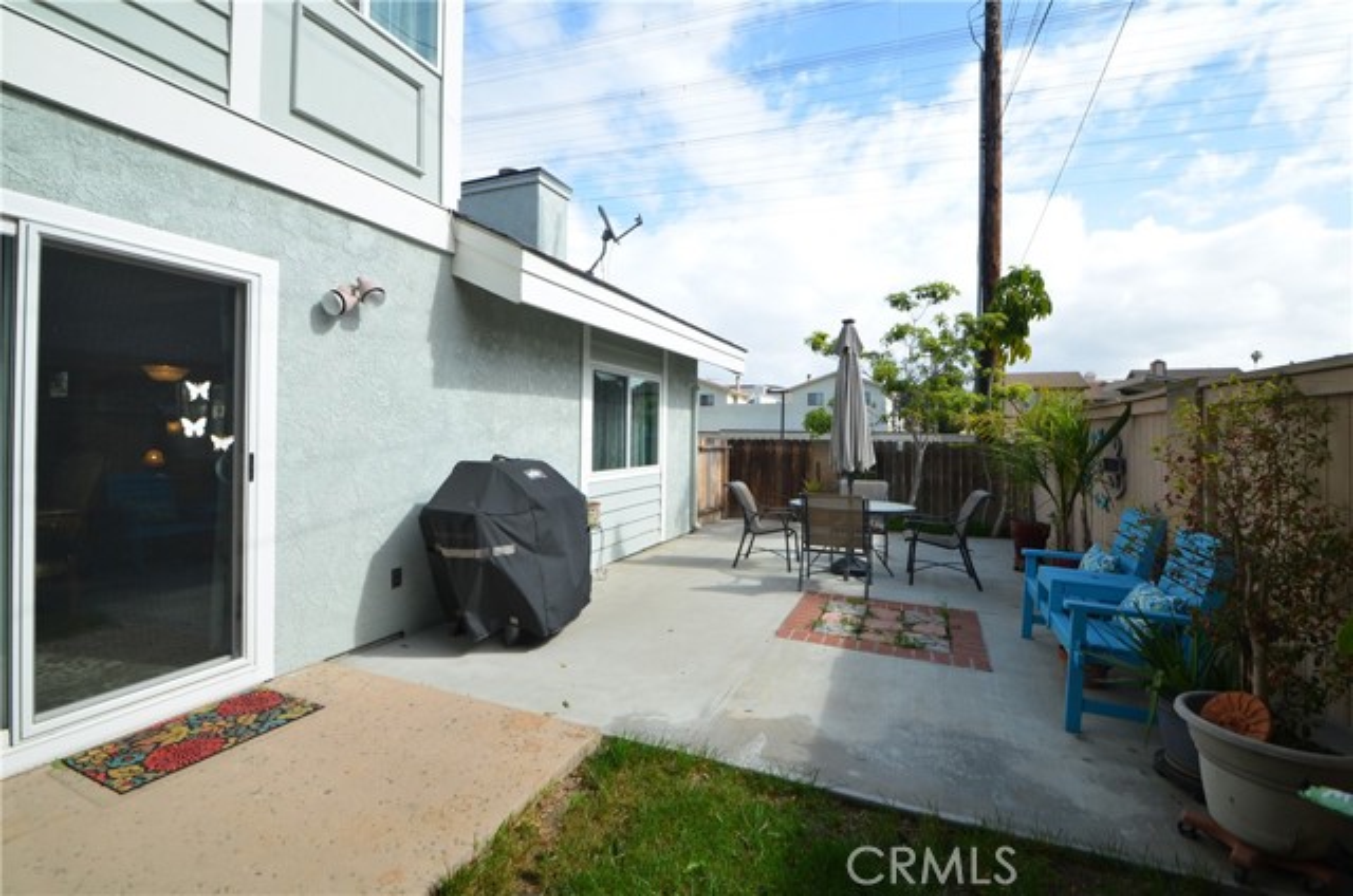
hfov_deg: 100.5
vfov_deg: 77.1
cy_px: 448
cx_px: 676
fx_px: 563
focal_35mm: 15
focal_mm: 10
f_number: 8
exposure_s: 1/250
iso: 125
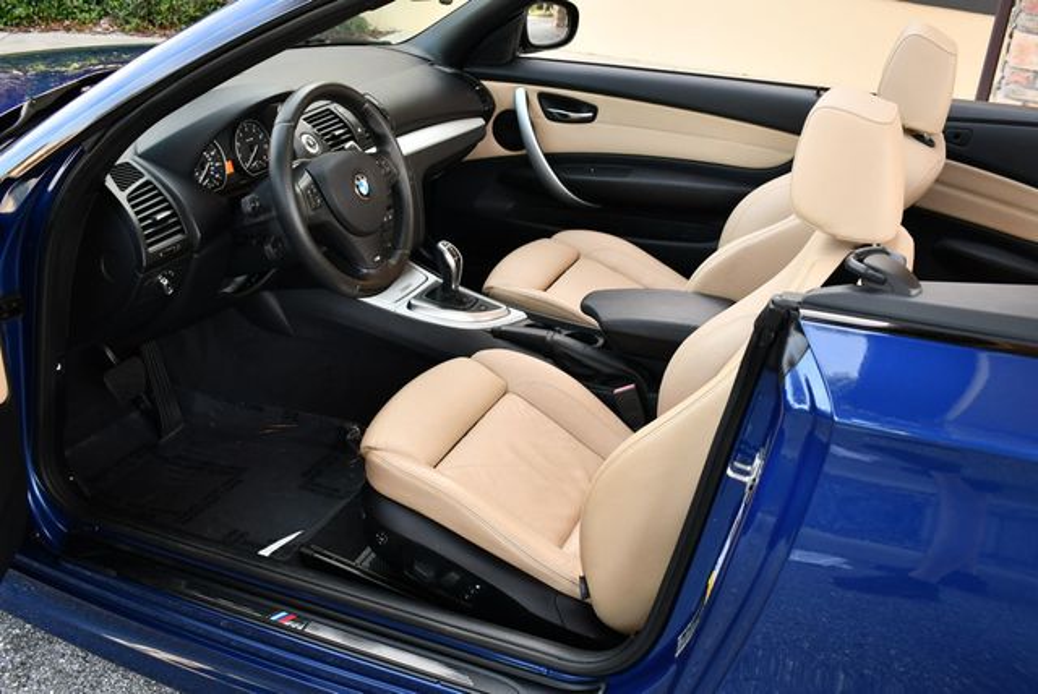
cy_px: 347
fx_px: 1039
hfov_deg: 53.1
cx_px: 519
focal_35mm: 36
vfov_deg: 36.9
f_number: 3.5
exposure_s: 1/250
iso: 400
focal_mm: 18
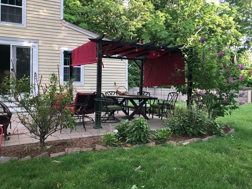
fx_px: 233
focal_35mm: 32
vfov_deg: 44.1
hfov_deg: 56.7
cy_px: 85
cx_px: 141
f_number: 1.8
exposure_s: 1/120
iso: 40
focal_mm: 3.99
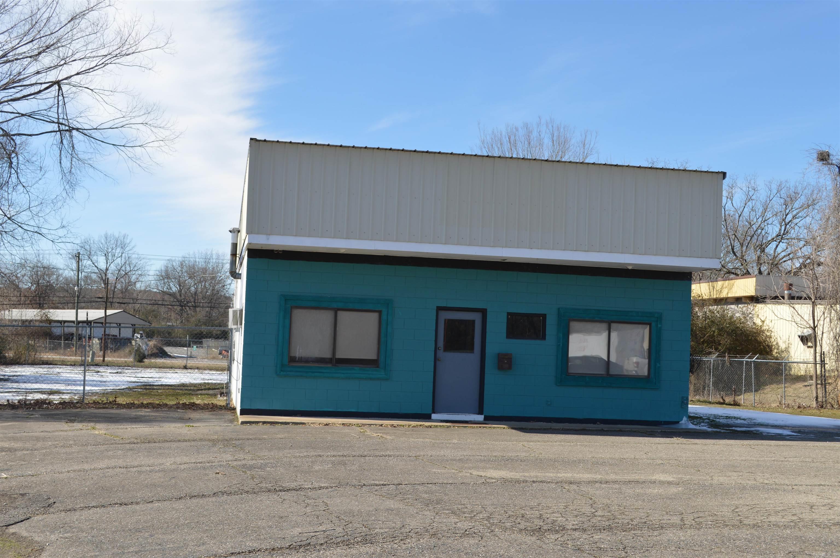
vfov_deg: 29.8
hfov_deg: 43.6
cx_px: 420
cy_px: 279
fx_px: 1049
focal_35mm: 45
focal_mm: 30
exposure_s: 1/200
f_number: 8
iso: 100
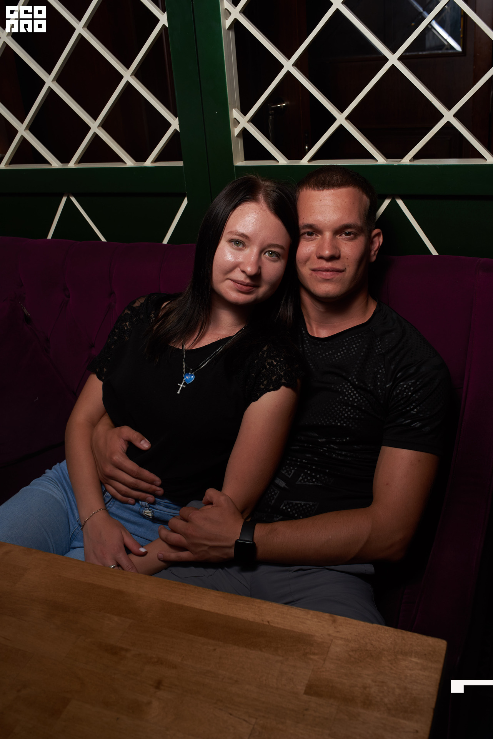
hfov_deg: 37.9
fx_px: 718
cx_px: 246
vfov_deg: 54.4
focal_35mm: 35
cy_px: 370
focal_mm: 35
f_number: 8
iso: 250
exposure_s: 1/160
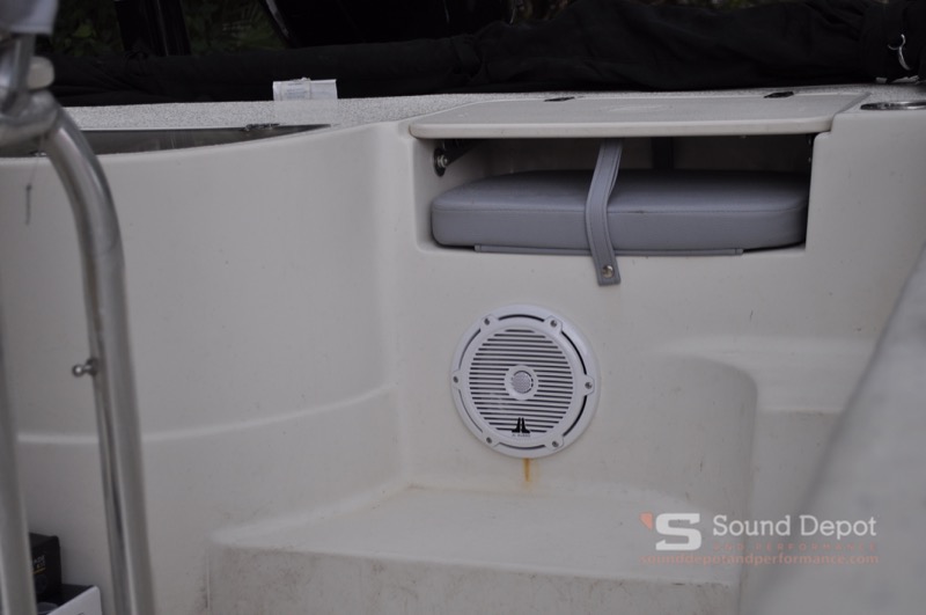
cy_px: 308
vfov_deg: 22.6
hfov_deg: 33.4
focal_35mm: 60
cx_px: 463
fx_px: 1541
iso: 360
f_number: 5.6
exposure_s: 1/125
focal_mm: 40
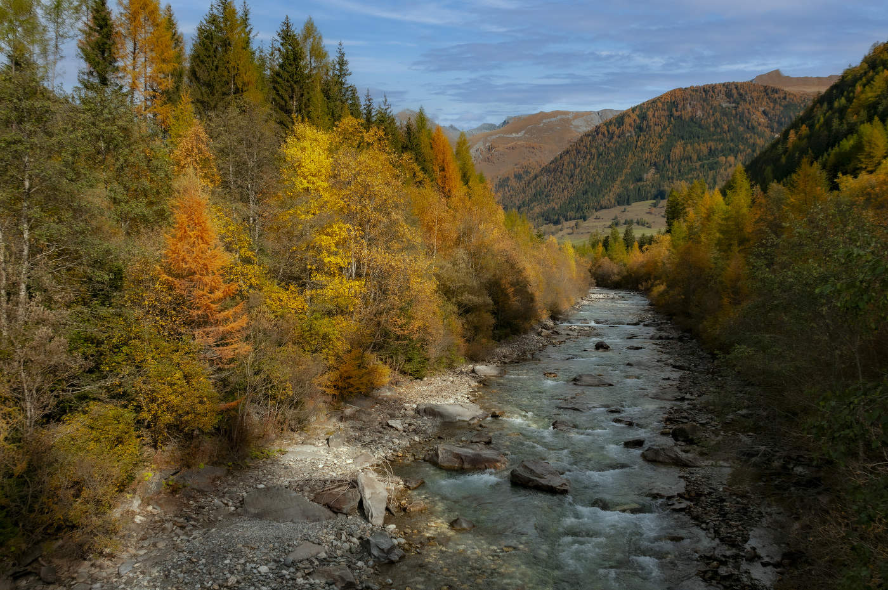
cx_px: 444
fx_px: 665
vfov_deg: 47.8
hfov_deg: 67.4
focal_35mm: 27
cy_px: 295
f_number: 8
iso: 200
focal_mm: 18
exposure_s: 1/640
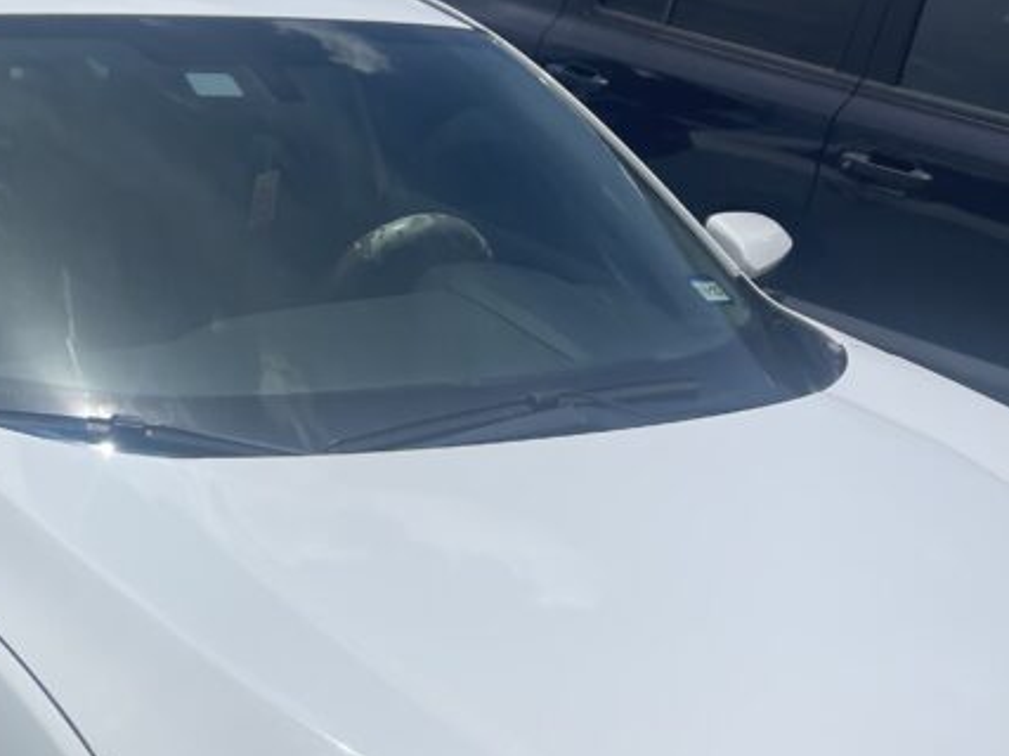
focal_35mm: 60
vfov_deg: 23.3
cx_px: 121
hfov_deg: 30.9
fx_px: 1748
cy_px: 768
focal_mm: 5.1
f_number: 1.6
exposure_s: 1/8547
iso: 32
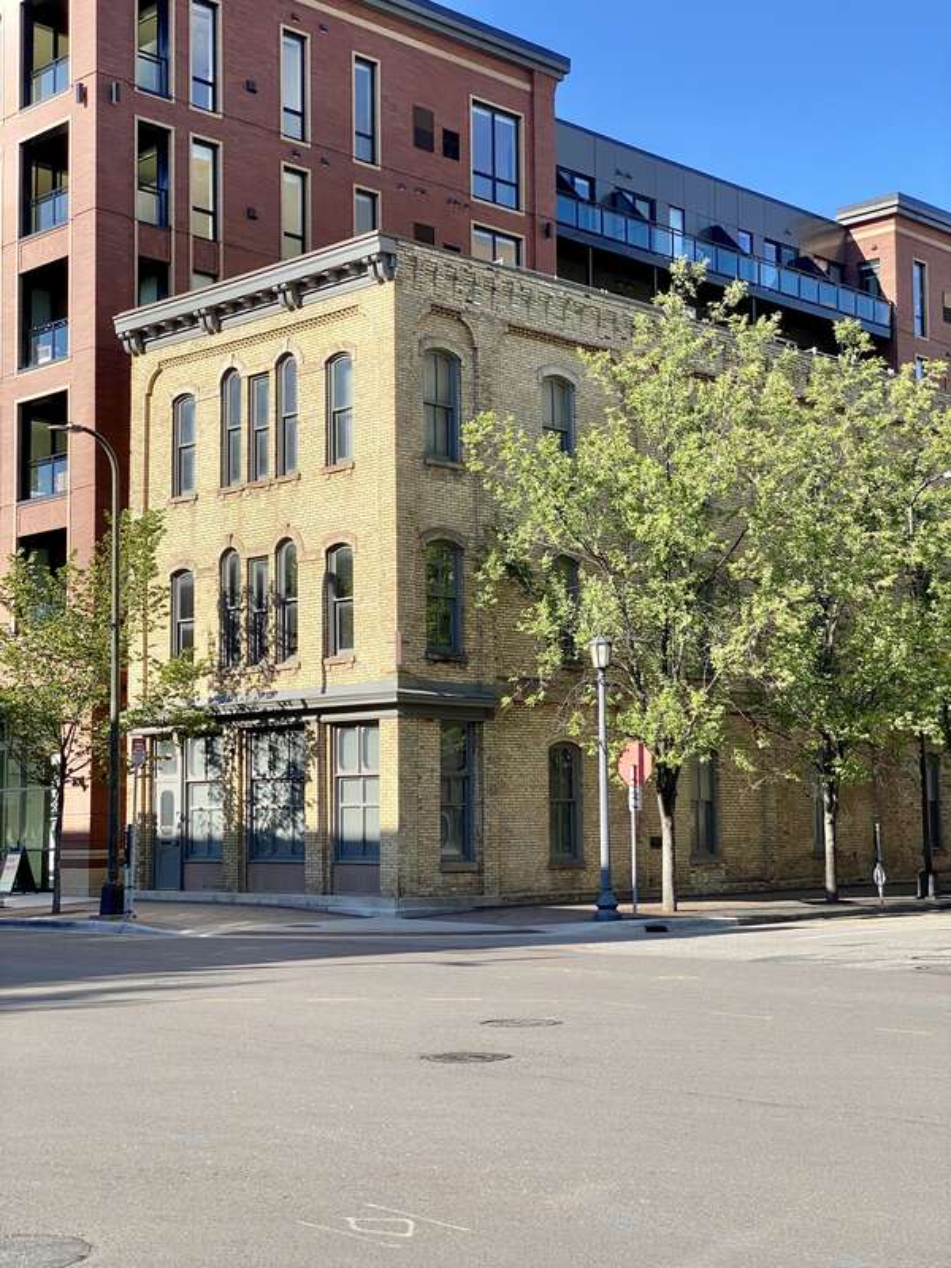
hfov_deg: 28.0
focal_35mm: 52
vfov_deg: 36.8
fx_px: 1905
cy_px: 634
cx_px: 476
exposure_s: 1/761
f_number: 2
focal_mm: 6
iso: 20
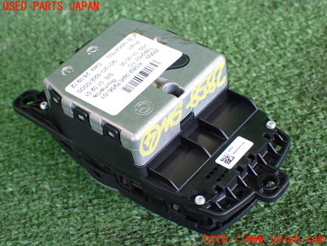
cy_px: 123
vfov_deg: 20.7
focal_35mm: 71
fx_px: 671
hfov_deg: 27.4
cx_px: 164
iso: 800
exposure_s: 1/80
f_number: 3.9
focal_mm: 12.73
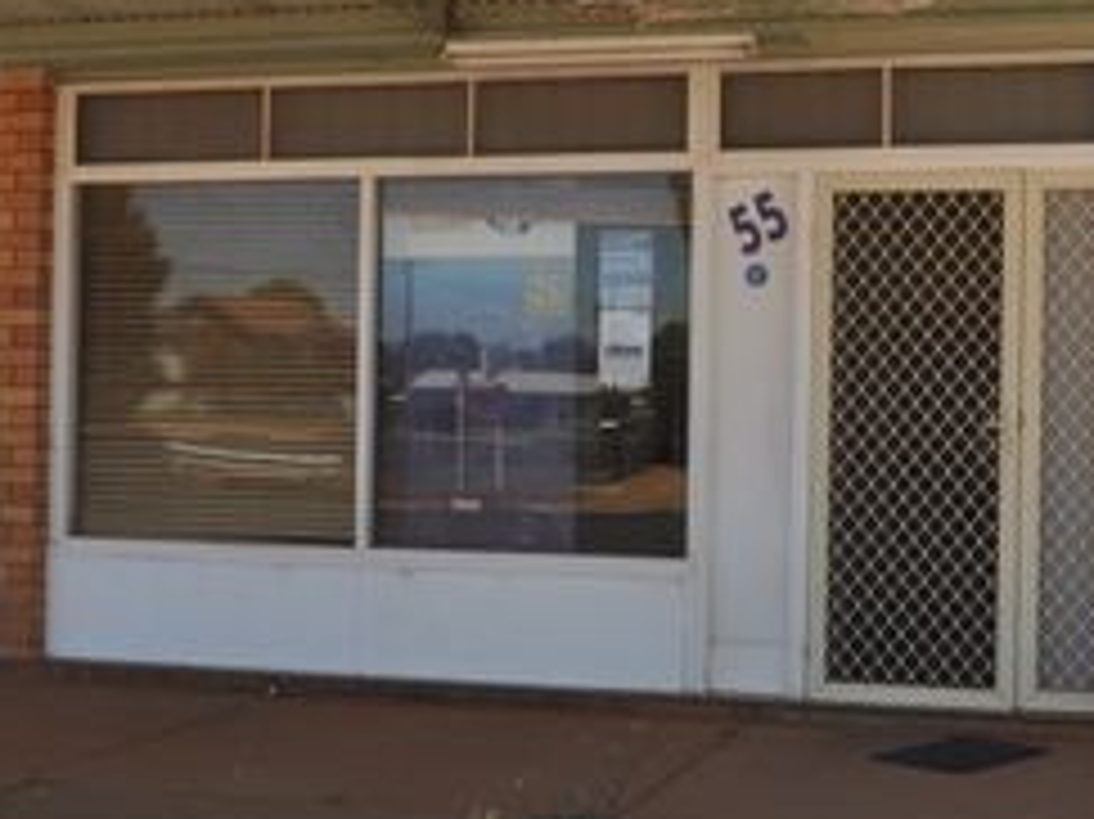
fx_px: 2116
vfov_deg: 21.9
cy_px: 367
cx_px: 680
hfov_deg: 28.9
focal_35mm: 67
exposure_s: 1/200
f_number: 7.1
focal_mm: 24
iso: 200
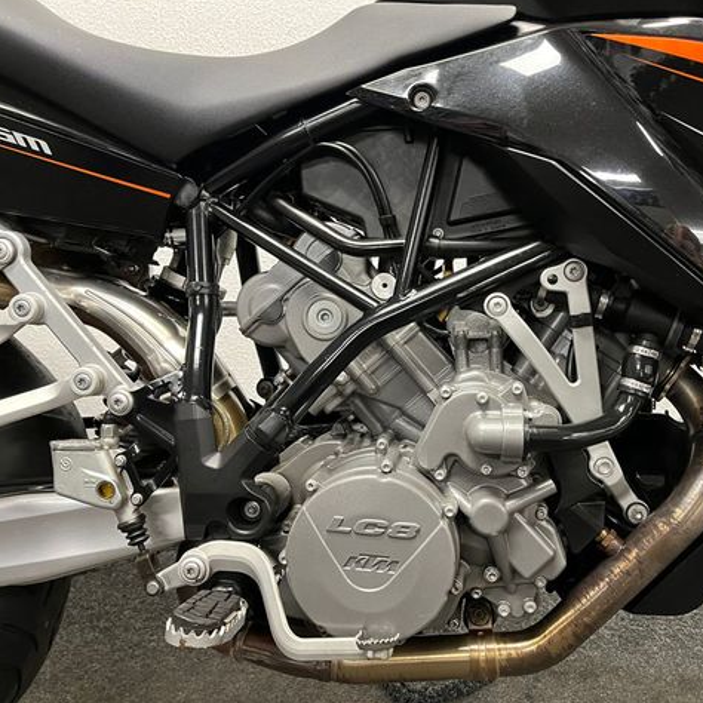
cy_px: 349
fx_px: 712
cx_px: 439
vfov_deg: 52.5
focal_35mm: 31
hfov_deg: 52.0
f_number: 1.6
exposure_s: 1/50
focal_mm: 5.1
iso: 400
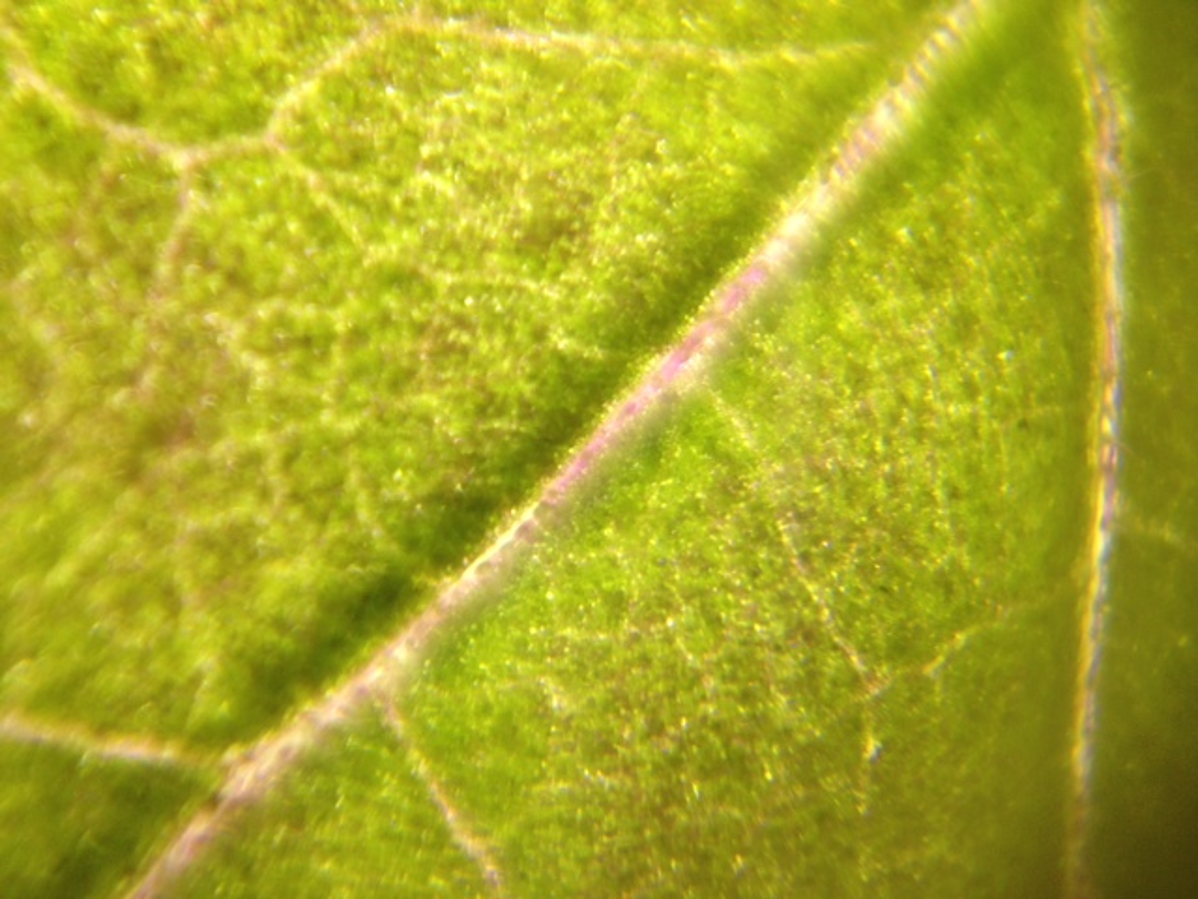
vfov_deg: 40.7
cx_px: 599
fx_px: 1211
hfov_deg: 52.6
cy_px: 450
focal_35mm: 35
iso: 50
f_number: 2.4
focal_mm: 4.28
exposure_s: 1/166
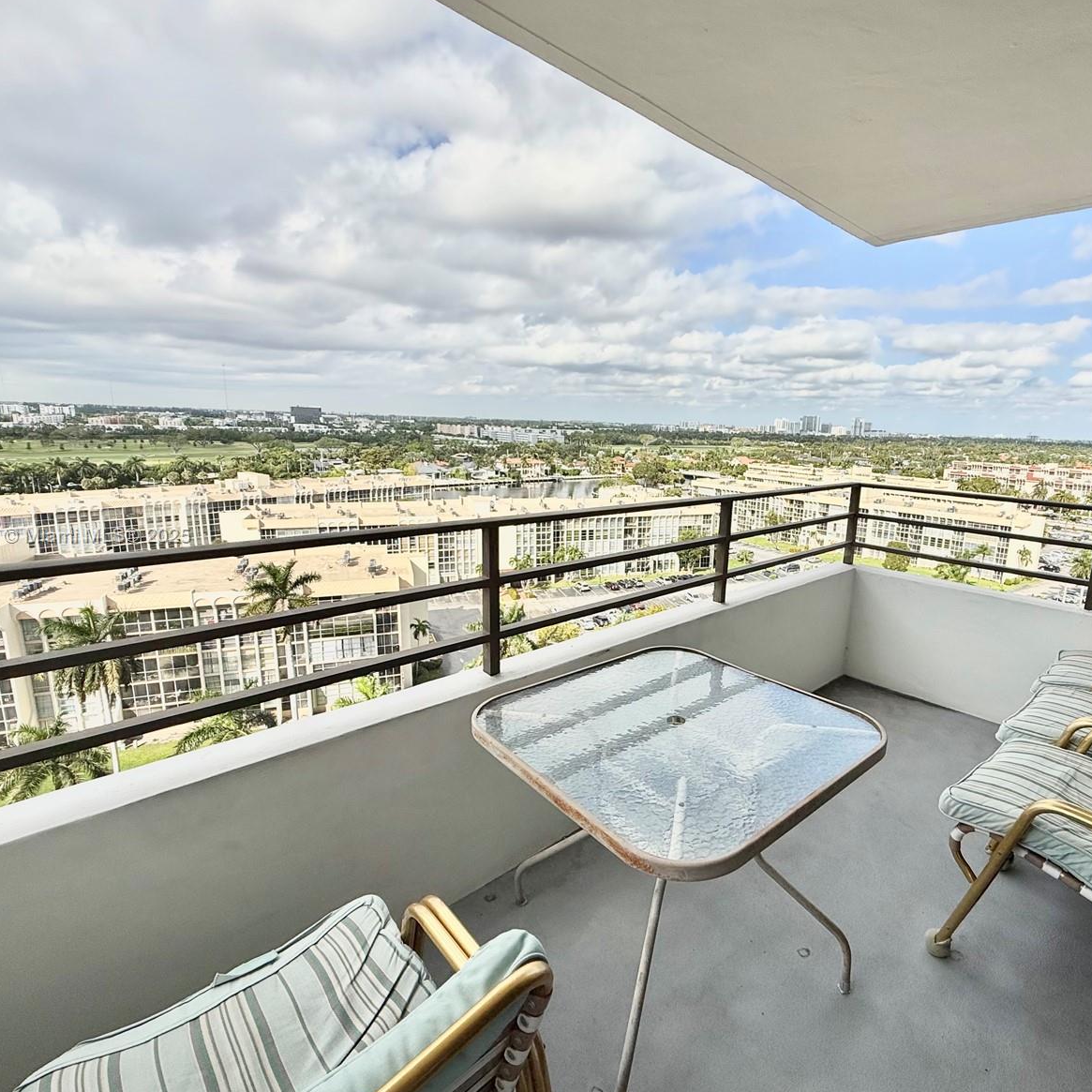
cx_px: 640
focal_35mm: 17
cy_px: 537
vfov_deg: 84.0
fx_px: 607
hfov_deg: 83.2
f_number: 2.2
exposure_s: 1/2841
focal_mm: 2.22
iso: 50
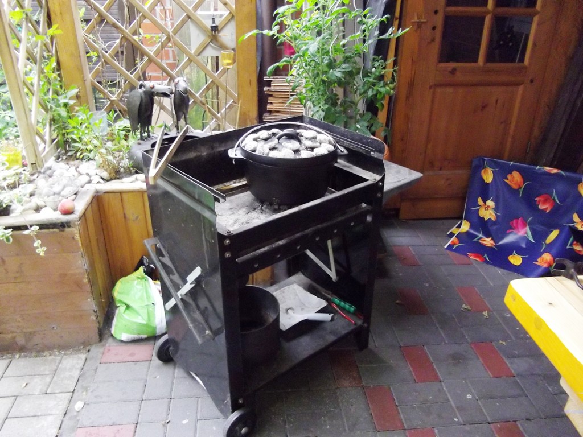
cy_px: 218
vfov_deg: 51.4
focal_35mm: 27
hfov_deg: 65.3
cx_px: 292
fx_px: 455
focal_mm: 4.9
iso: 603
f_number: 3.2
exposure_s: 1/50
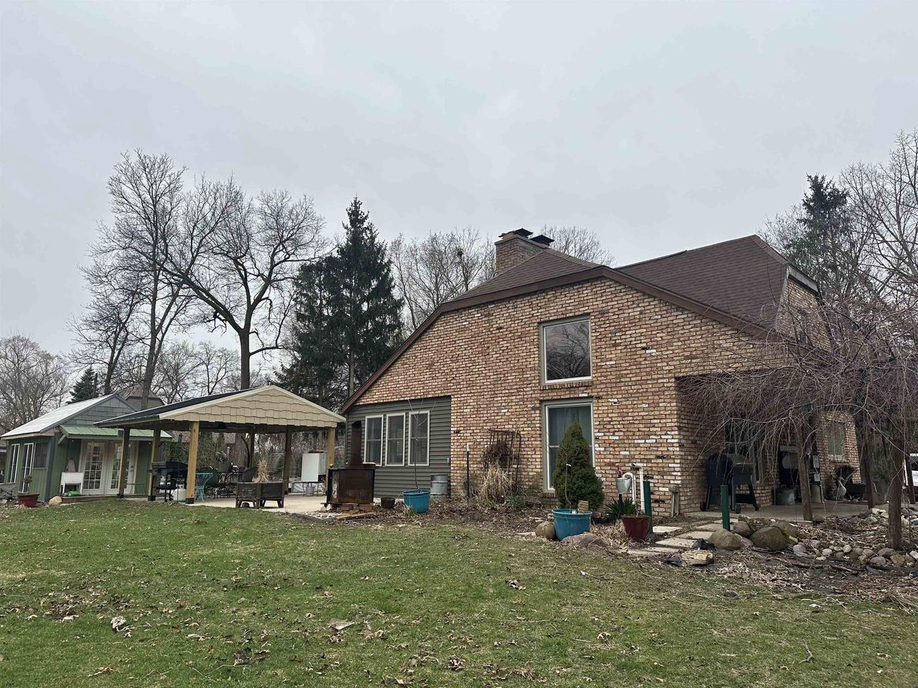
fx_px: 636
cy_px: 344
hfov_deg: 71.6
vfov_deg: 56.8
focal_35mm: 24
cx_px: 459
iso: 80
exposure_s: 1/3058
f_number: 1.78
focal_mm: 6.86
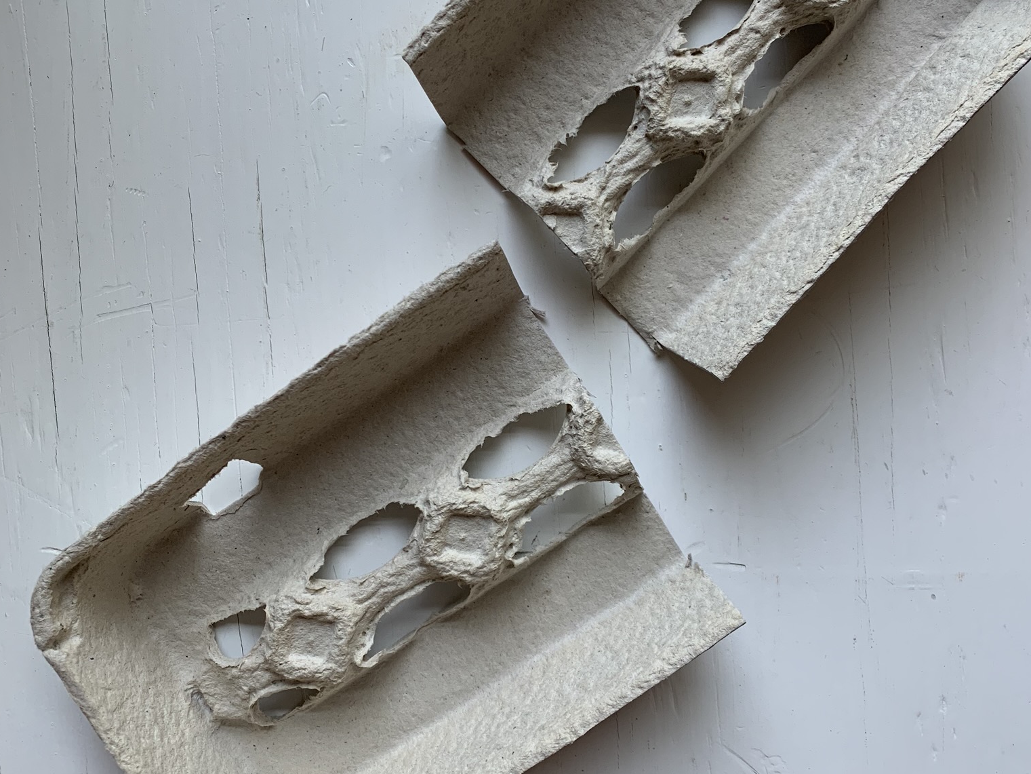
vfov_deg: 40.6
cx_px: 511
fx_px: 1043
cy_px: 325
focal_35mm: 35
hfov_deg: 52.6
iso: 80
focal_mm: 4.25
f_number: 1.8
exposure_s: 1/121
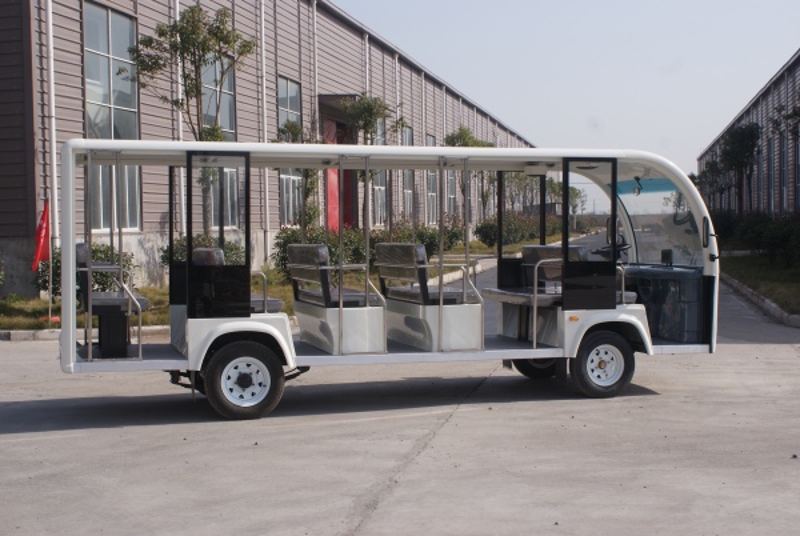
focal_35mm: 52
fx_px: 1168
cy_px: 268
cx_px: 400
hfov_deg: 37.8
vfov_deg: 25.8
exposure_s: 1/160
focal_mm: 35
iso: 100
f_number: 10
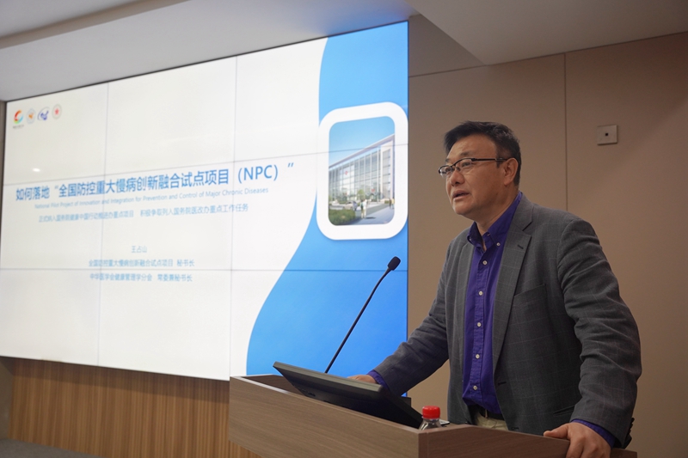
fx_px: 682
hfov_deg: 53.5
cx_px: 344
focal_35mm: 36
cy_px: 229
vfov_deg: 37.1
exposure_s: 1/160
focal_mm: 35.7
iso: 1250
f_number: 4
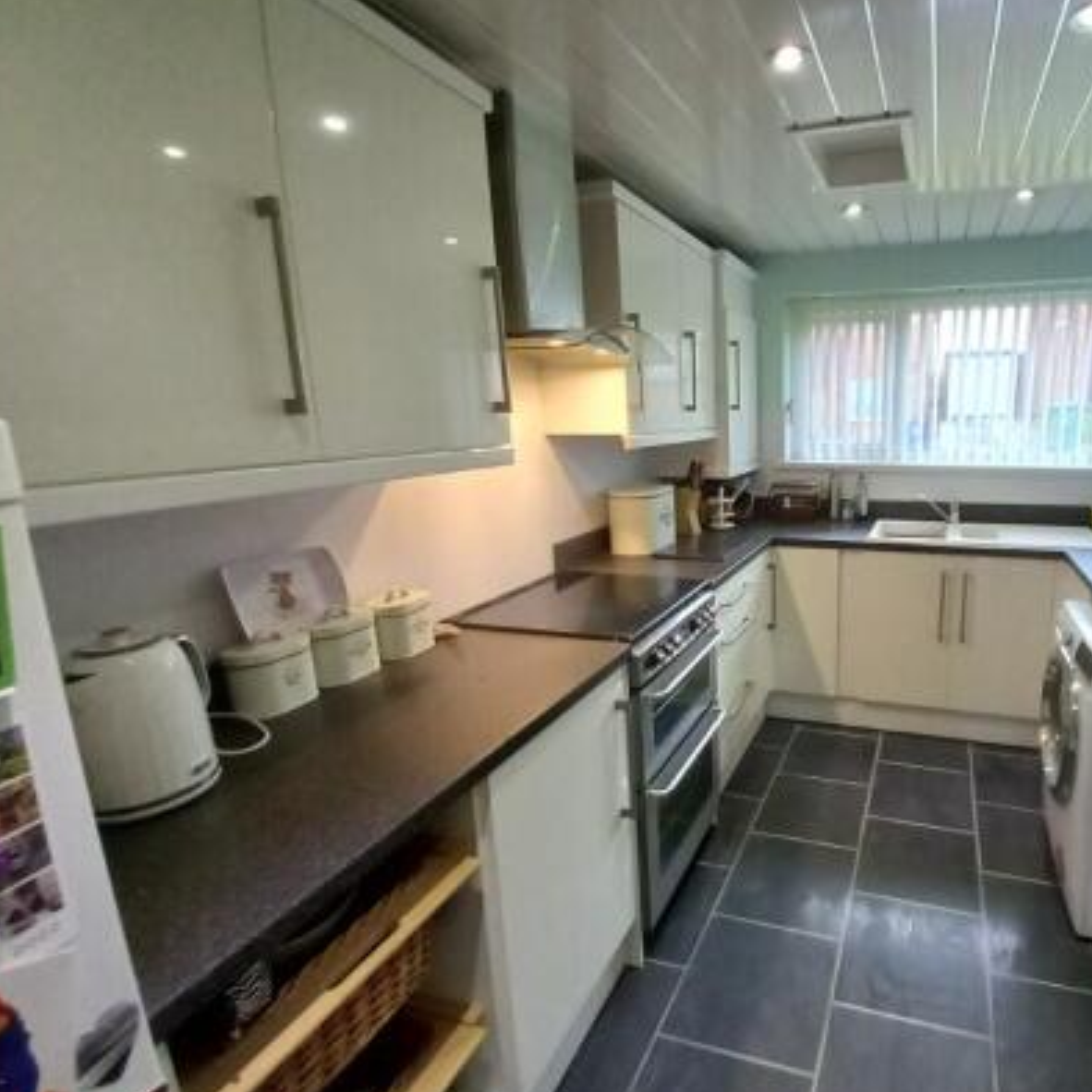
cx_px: 777
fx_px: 607
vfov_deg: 84.0
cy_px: 539
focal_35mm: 17
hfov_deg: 79.4
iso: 200
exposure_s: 1/25
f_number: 2.2
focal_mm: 1.13
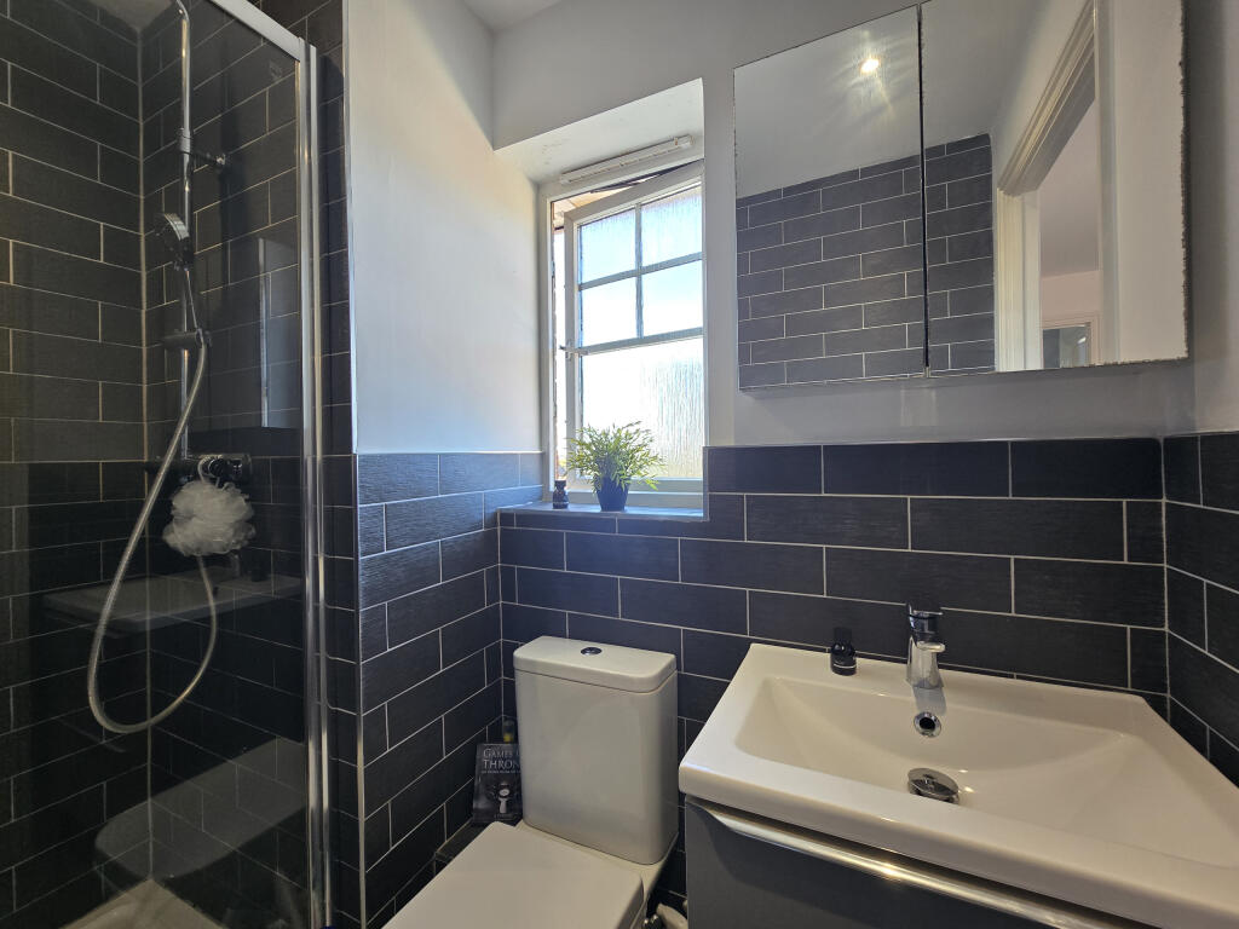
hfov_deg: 106.2
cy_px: 464
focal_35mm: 13
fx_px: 465
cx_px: 620
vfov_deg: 89.9
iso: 80
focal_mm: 2.2
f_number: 2.2
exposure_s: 1/50
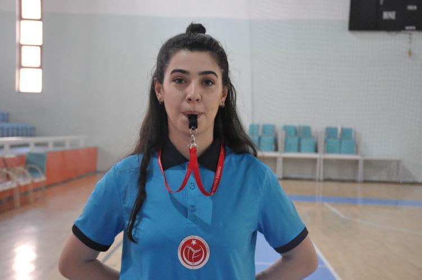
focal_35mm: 75
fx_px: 878
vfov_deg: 18.1
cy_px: 140
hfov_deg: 27.0
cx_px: 211
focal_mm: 50
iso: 3200
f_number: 6.3
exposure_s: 1/160
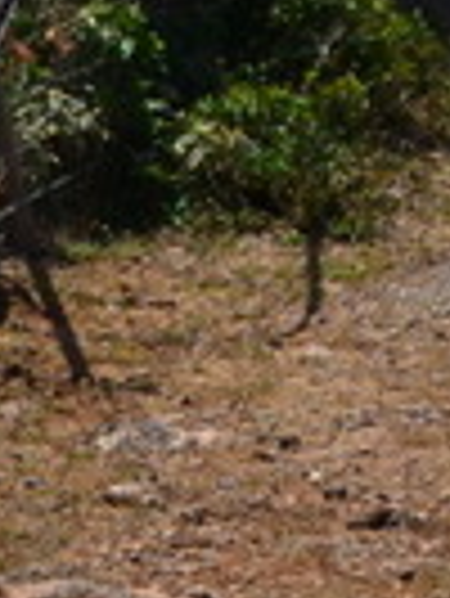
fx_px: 5399
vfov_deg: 6.2
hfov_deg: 4.5
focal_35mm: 312
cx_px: 1498
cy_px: -427
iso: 360
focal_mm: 36
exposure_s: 1/500
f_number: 11
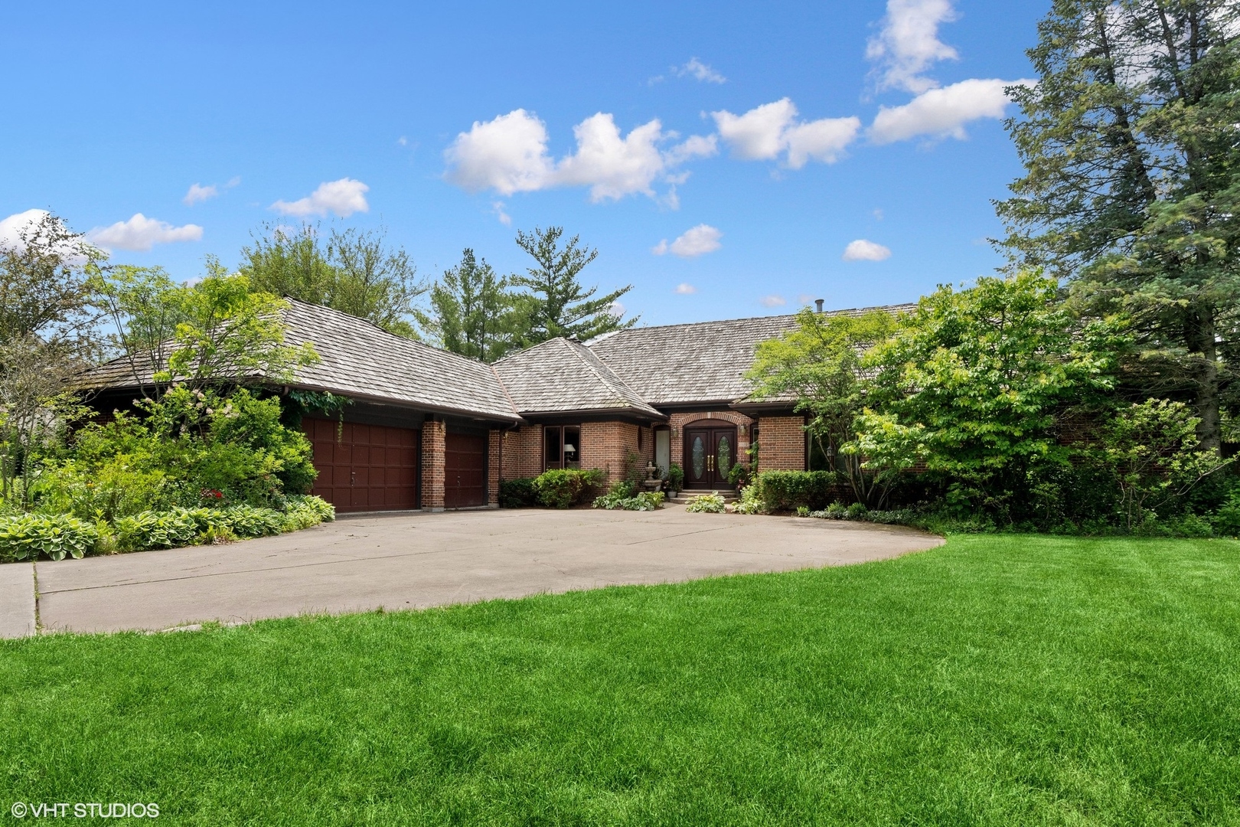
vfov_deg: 67.4
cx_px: 620
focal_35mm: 18
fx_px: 620
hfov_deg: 90.0
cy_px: 414
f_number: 9
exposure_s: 1/400
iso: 200
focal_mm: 12
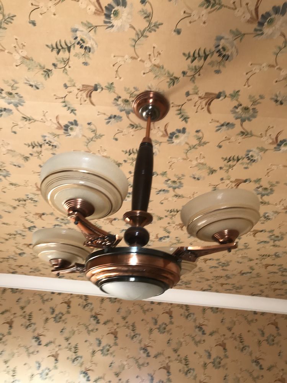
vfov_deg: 63.4
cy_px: 192
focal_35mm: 28
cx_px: 144
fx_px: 310
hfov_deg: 49.7
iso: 64
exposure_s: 1/33
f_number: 1.8
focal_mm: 3.99
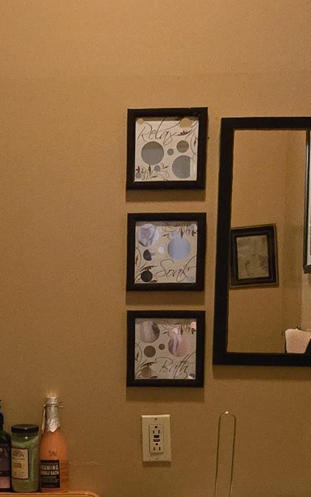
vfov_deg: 39.7
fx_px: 664
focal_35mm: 49
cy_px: 385
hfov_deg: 25.8
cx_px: 55
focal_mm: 2.2
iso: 1250
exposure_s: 1/24
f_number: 2.2
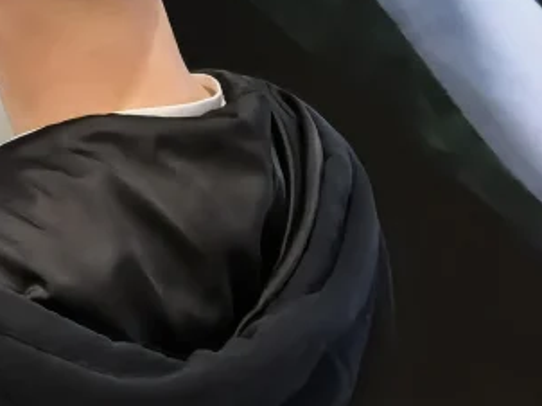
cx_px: -607
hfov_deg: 17.8
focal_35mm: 62
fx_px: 970
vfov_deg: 19.2
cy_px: -277
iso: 160
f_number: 2.2
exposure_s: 1/100
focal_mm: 1.95
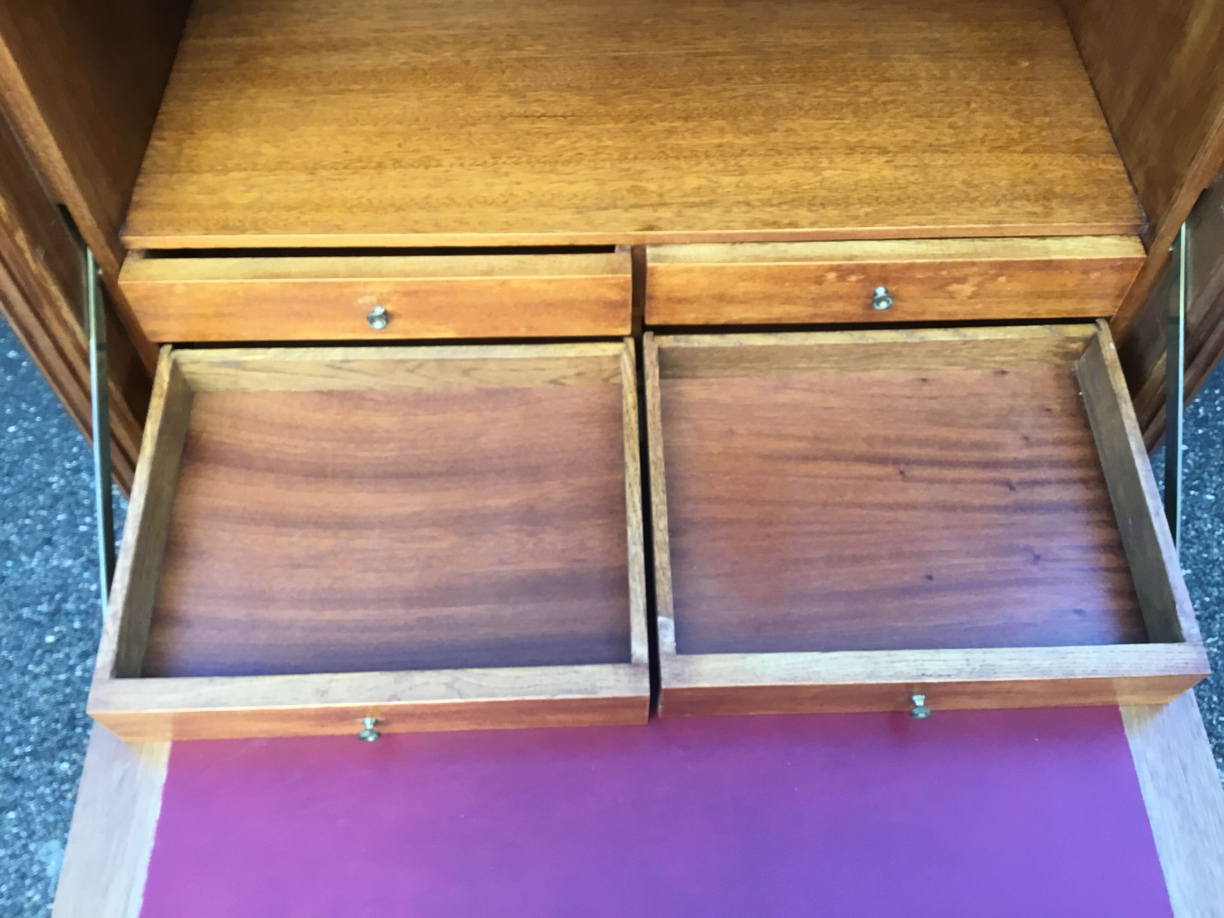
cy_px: 459
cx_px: 612
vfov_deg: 45.4
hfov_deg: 58.4
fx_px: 1096
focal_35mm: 31
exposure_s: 1/33
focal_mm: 3.3
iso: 32
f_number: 2.4
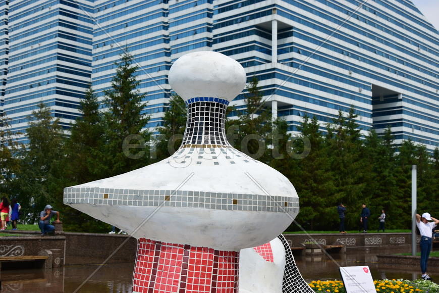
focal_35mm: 51
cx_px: 220
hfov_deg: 38.9
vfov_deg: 26.5
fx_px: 622
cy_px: 146
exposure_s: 1/250
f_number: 8
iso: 100
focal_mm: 34
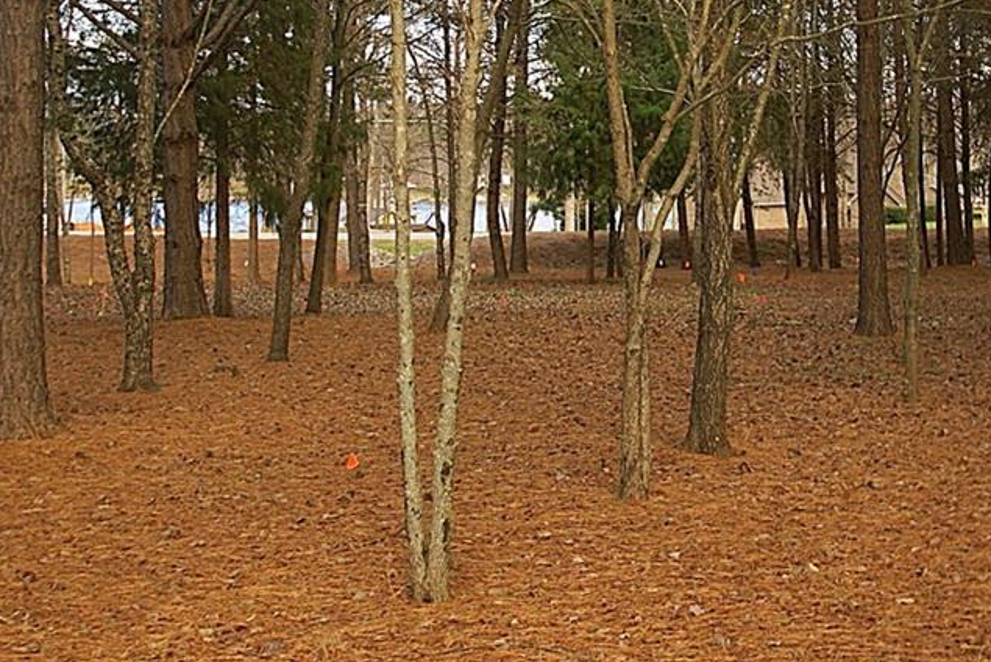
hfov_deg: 34.2
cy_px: 215
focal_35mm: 58
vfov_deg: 23.3
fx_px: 1597
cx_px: 646
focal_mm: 24
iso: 200
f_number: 4.5
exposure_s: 1/250
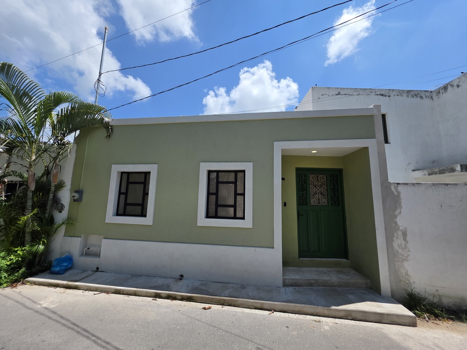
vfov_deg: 89.9
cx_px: 234
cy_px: 175
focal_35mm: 13
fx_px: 175
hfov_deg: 106.2
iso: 40
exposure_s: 1/2723
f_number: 1.9
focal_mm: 2.2
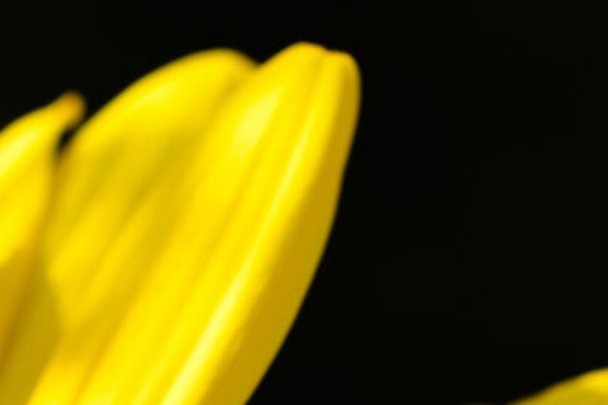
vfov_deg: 1.6
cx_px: -52
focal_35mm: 856
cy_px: 832
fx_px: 14445
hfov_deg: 2.4
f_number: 8
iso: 180
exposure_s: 1/400
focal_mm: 150
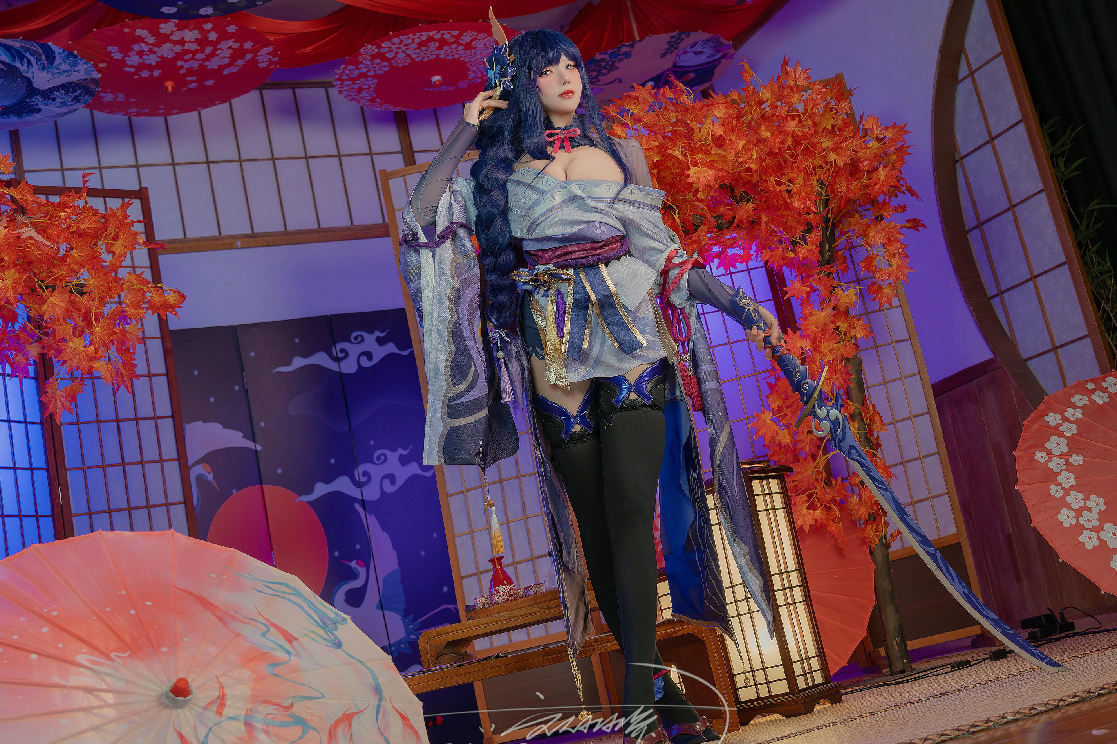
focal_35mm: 43
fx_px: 1334
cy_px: 346
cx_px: 579
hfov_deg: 45.4
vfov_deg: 31.2
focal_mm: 35
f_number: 4
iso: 320
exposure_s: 1/100
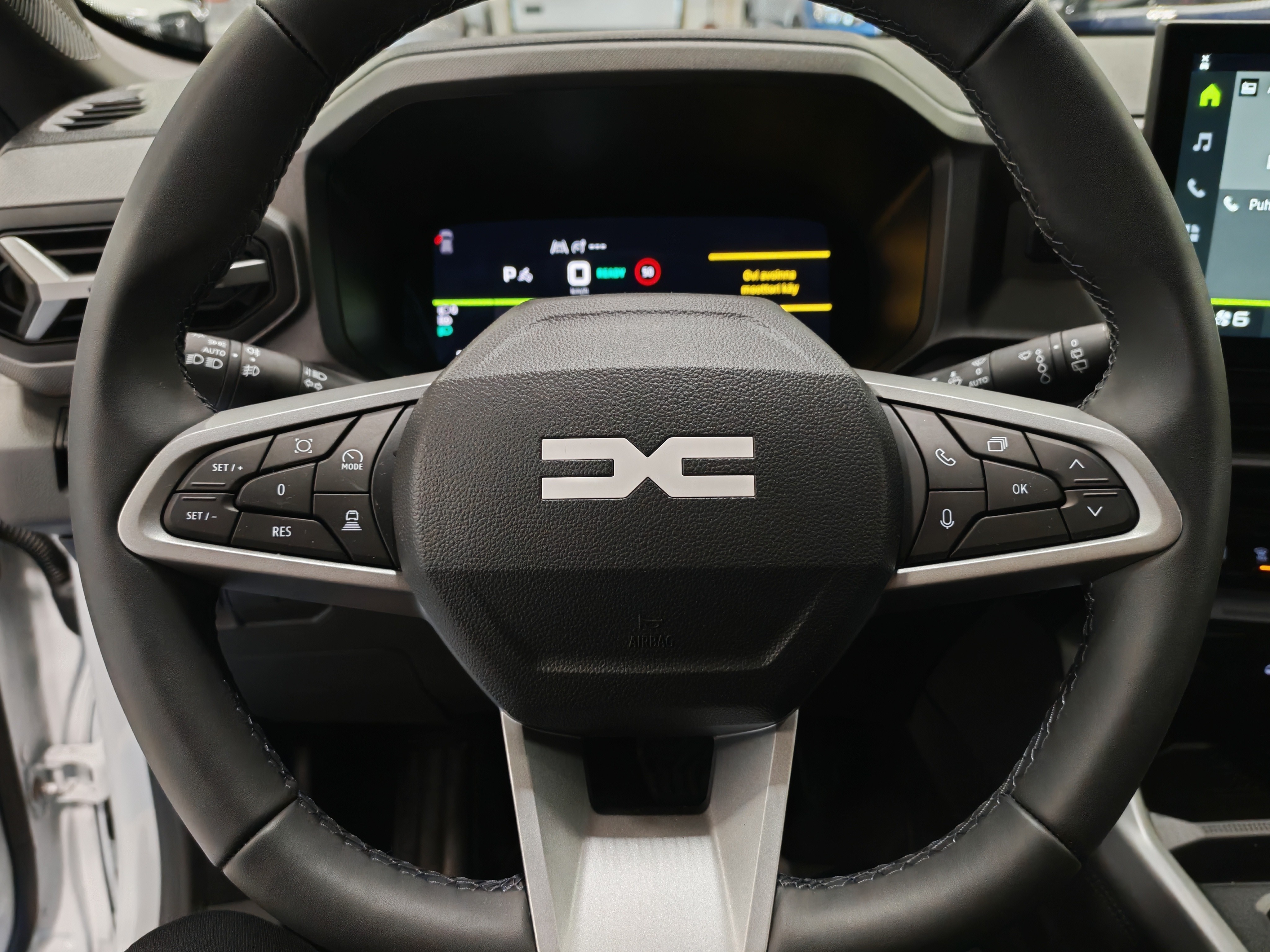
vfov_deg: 48.2
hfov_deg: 61.7
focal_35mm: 29
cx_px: 635
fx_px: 1064
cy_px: 476
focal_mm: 6.12
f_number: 1.9
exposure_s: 1/100
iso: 1206
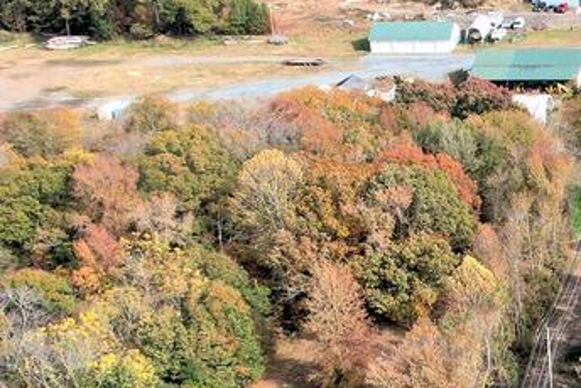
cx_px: 824
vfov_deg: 14.8
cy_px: 314
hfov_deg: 19.7
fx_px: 1486
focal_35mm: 92
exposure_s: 1/800
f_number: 2.8
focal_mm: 8.38
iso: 100
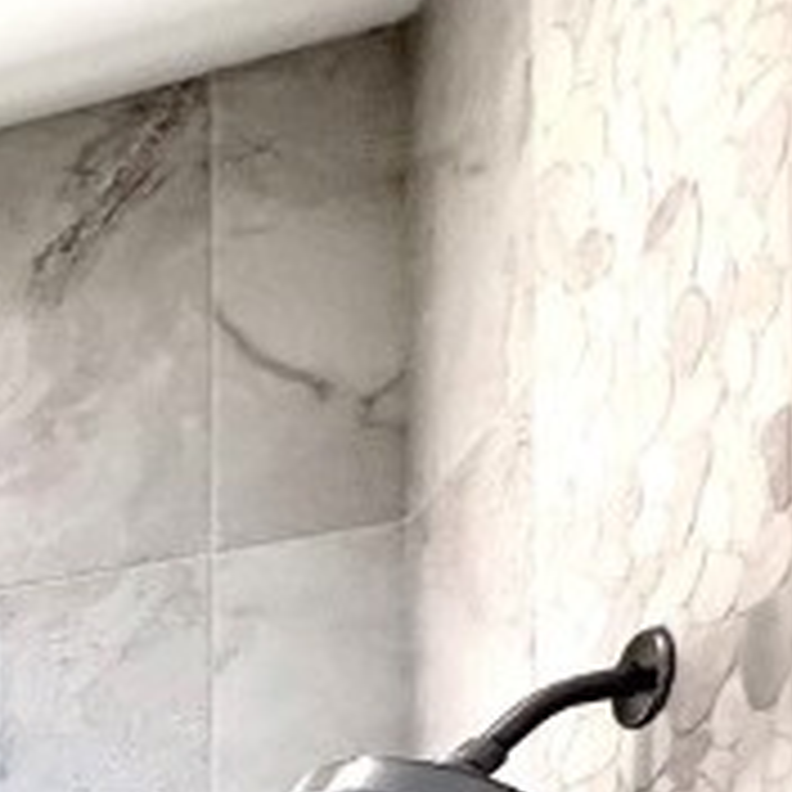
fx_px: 1864
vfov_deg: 17.5
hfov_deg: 13.1
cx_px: -1341
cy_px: 1566
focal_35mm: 72
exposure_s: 1/178
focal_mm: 2.22
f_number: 2.2
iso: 40
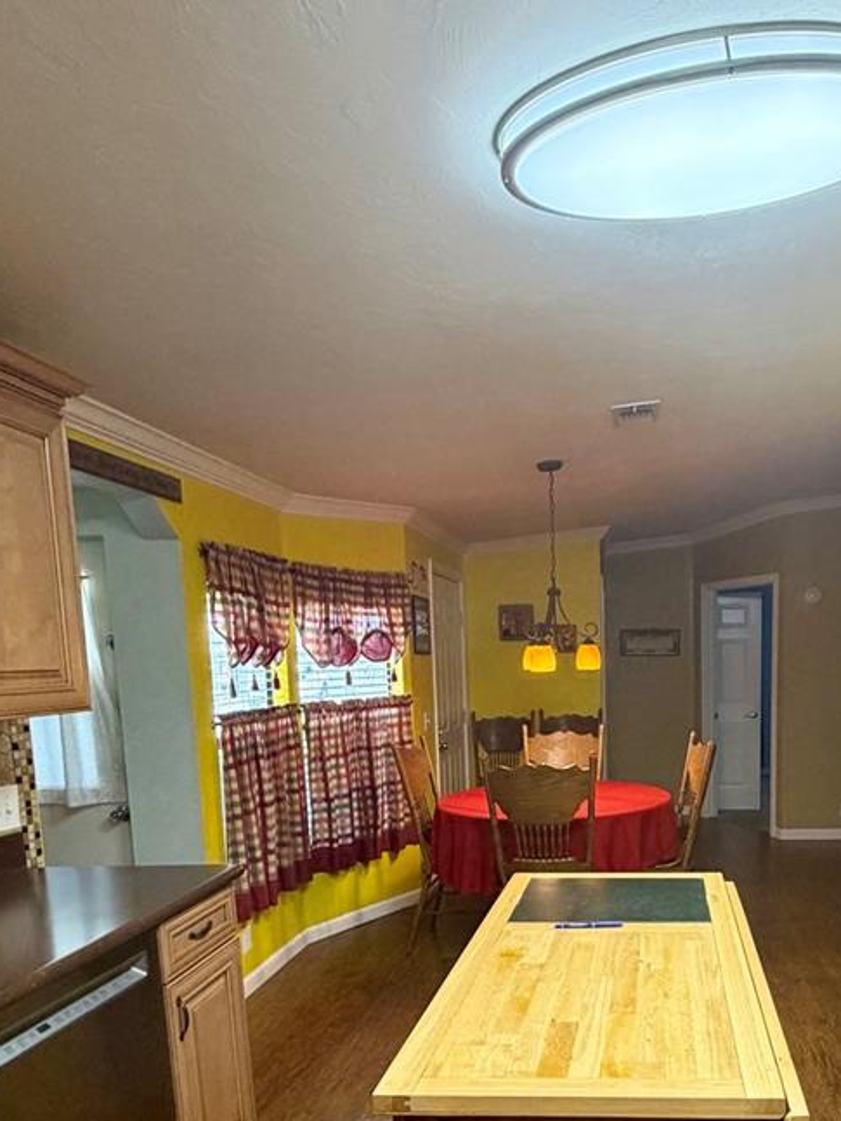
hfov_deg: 50.9
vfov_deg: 64.9
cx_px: 631
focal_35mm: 26
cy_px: 777
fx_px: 842
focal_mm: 2.22
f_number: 2.2
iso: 200
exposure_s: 1/60
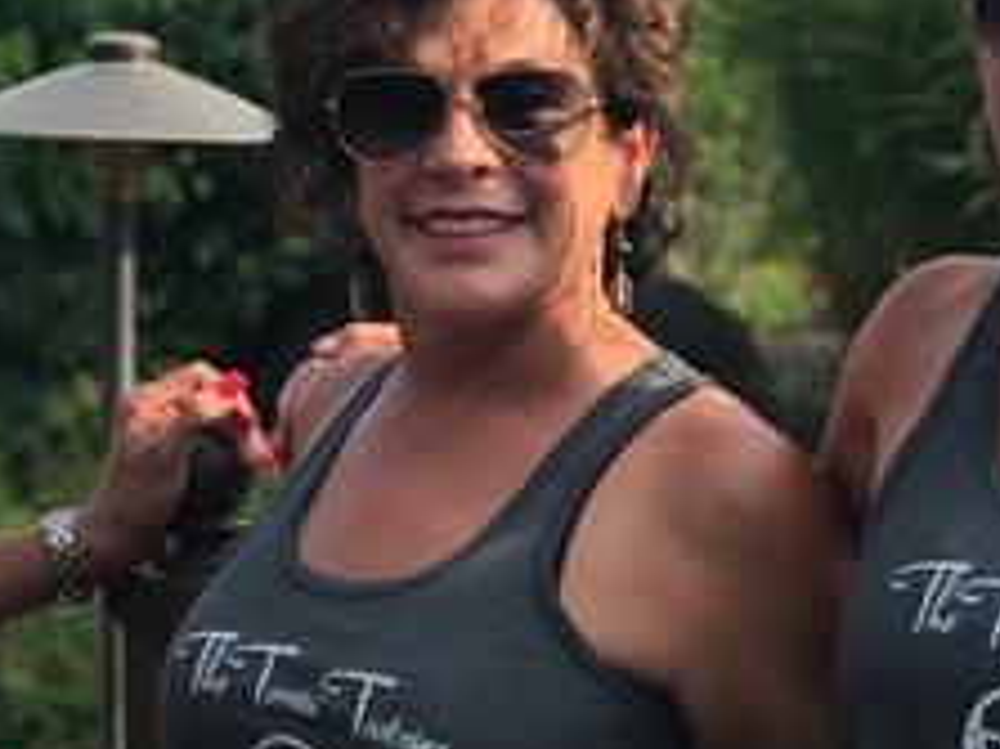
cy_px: 265
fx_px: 5313
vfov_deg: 8.1
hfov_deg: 10.7
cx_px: 58
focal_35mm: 184
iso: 20
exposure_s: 1/311
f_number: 2.8
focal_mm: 6.6
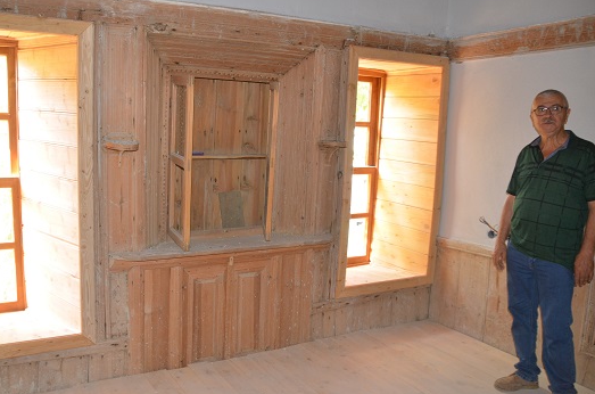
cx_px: 263
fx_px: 511
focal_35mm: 31
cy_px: 186
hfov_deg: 60.2
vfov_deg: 42.1
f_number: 3.5
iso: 800
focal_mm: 18
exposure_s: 1/60
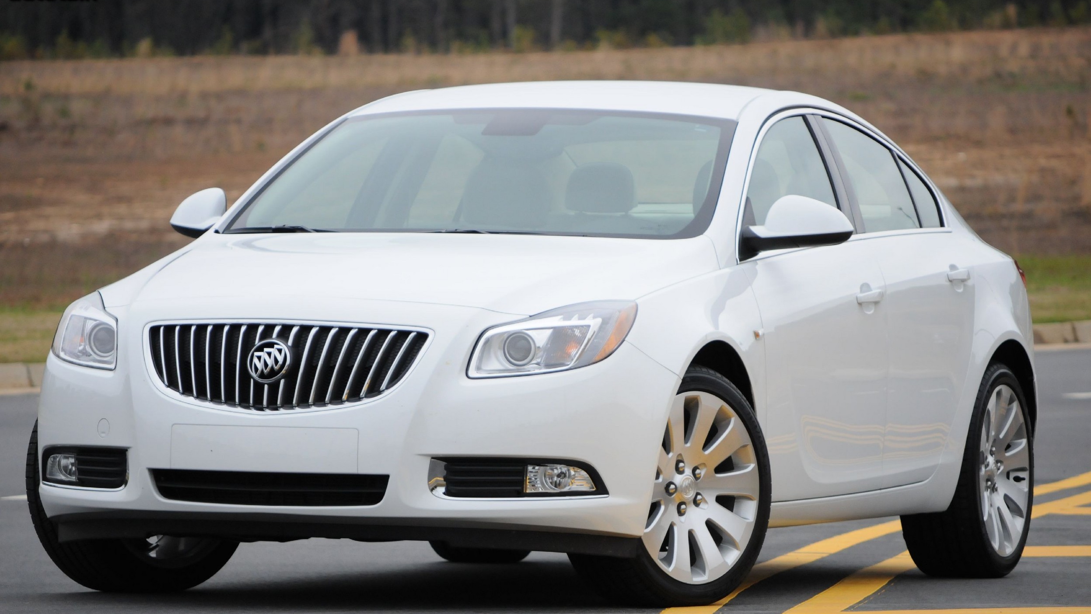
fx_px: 6827
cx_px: 546
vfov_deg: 5.1
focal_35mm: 236
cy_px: 346
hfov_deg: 9.1
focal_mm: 150
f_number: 5.6
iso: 1000
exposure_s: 1/1000
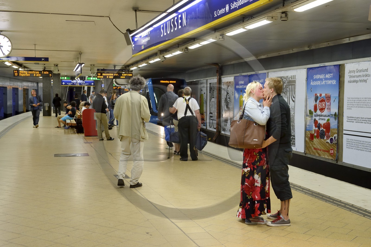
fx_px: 515
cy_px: 124
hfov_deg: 39.6
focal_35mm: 50
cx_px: 186
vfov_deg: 26.9
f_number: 5.6
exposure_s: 1/125
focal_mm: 50
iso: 1600
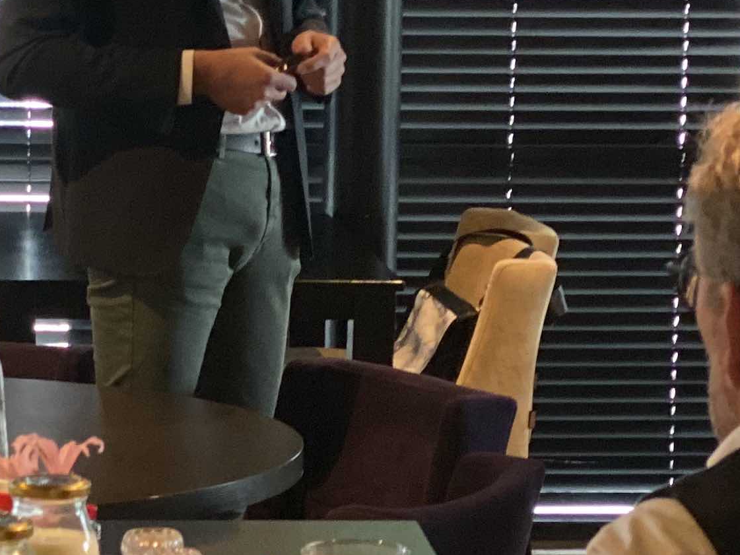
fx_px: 3998
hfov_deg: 10.5
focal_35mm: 187
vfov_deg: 7.9
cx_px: 164
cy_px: 451
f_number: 2
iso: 320
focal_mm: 6
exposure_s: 1/50
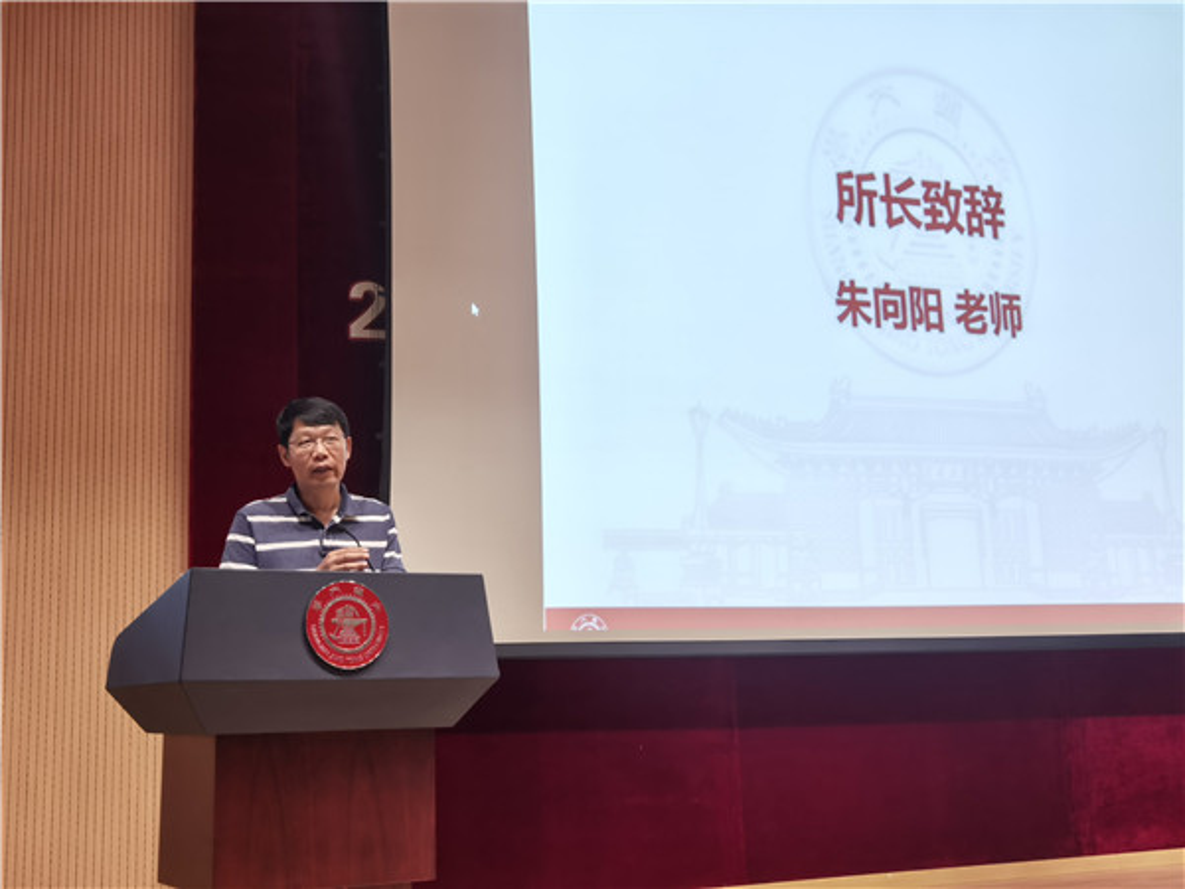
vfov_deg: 34.3
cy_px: 444
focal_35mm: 42
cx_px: 592
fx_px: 1438
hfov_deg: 44.8
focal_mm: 6.71
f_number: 1.9
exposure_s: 1/50
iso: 64
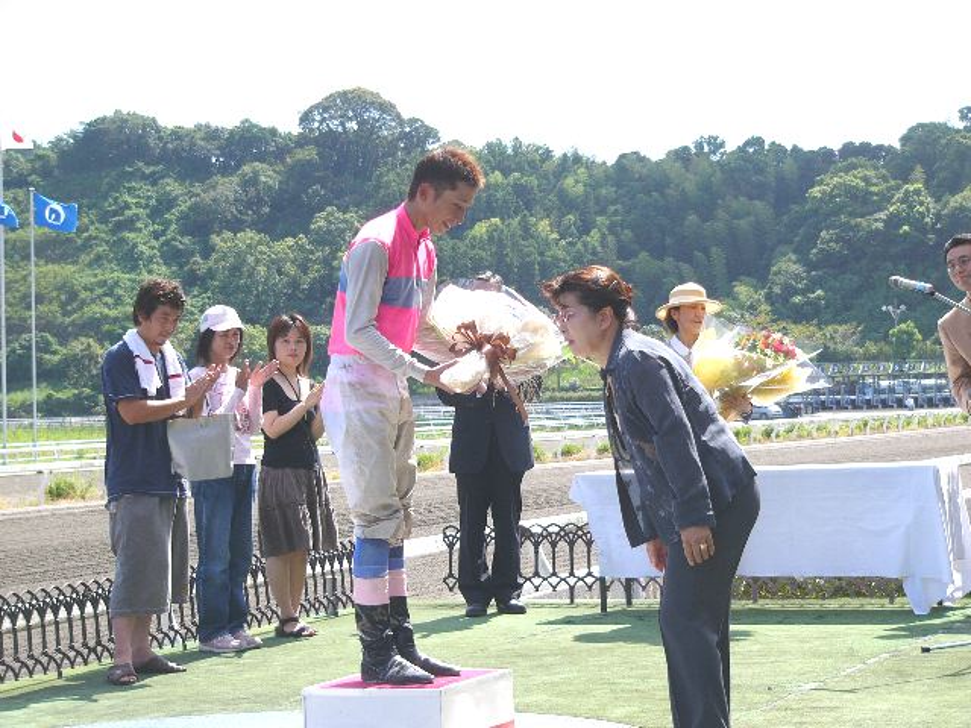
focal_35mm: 88
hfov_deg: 22.3
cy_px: 364
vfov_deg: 16.8
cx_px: 486
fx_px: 2468
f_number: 5.2
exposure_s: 1/400
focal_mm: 14.7
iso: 50
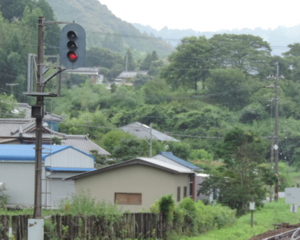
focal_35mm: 244
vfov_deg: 6.3
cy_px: 149
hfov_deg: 7.9
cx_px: 191
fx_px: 2166
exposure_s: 1/200
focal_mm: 18.7
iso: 80
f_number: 4.2
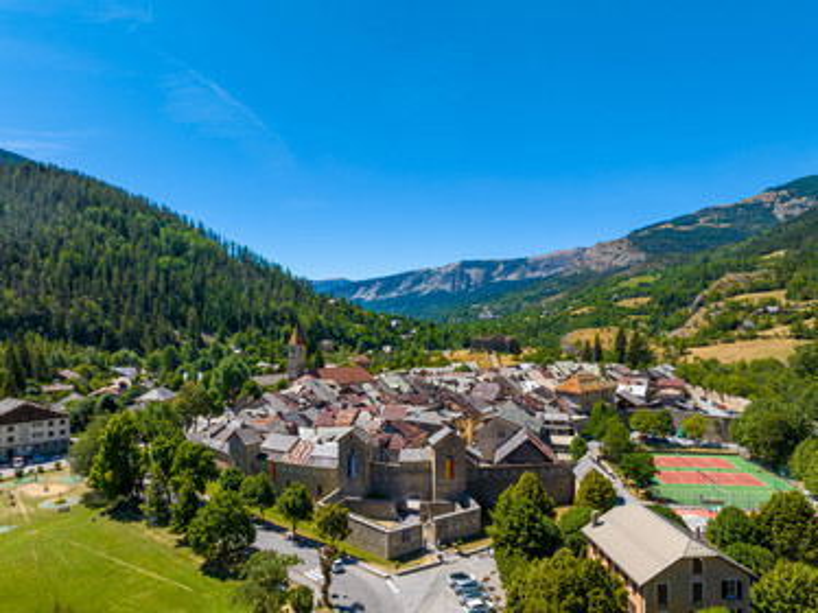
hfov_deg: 71.6
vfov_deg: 56.8
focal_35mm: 24
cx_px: 409
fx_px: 567
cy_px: 306
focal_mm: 12.3
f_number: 11
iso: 100
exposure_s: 1/120
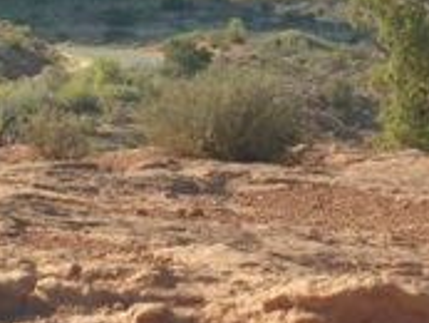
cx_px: 239
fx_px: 4055
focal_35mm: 327
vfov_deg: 4.5
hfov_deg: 6.1
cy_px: -162
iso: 160
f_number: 12.4
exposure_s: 1/90
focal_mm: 17.4
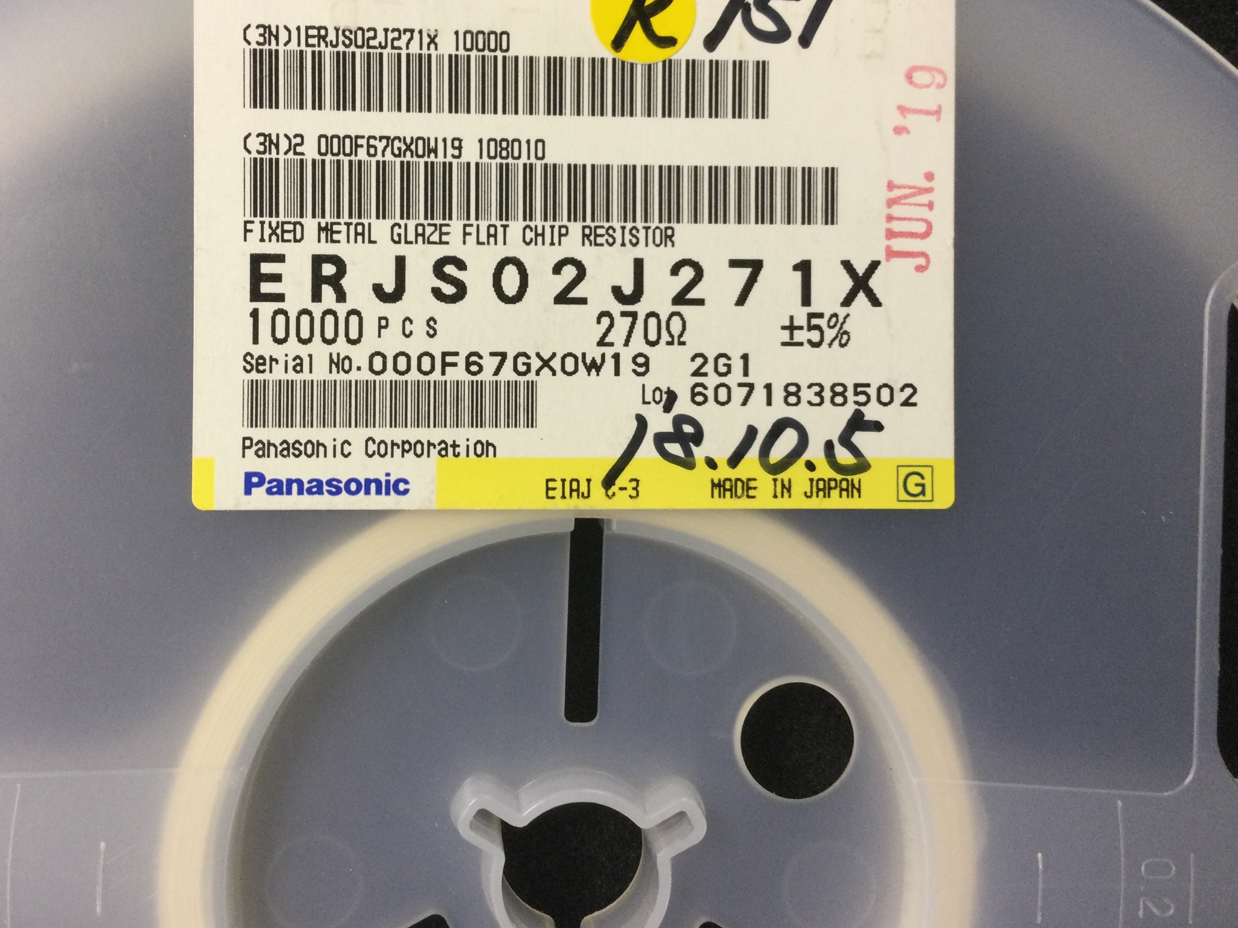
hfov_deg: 48.9
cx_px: 558
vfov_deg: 37.6
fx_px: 1359
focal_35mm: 38
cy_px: 391
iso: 64
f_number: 2.4
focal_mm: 3.3
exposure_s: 1/33
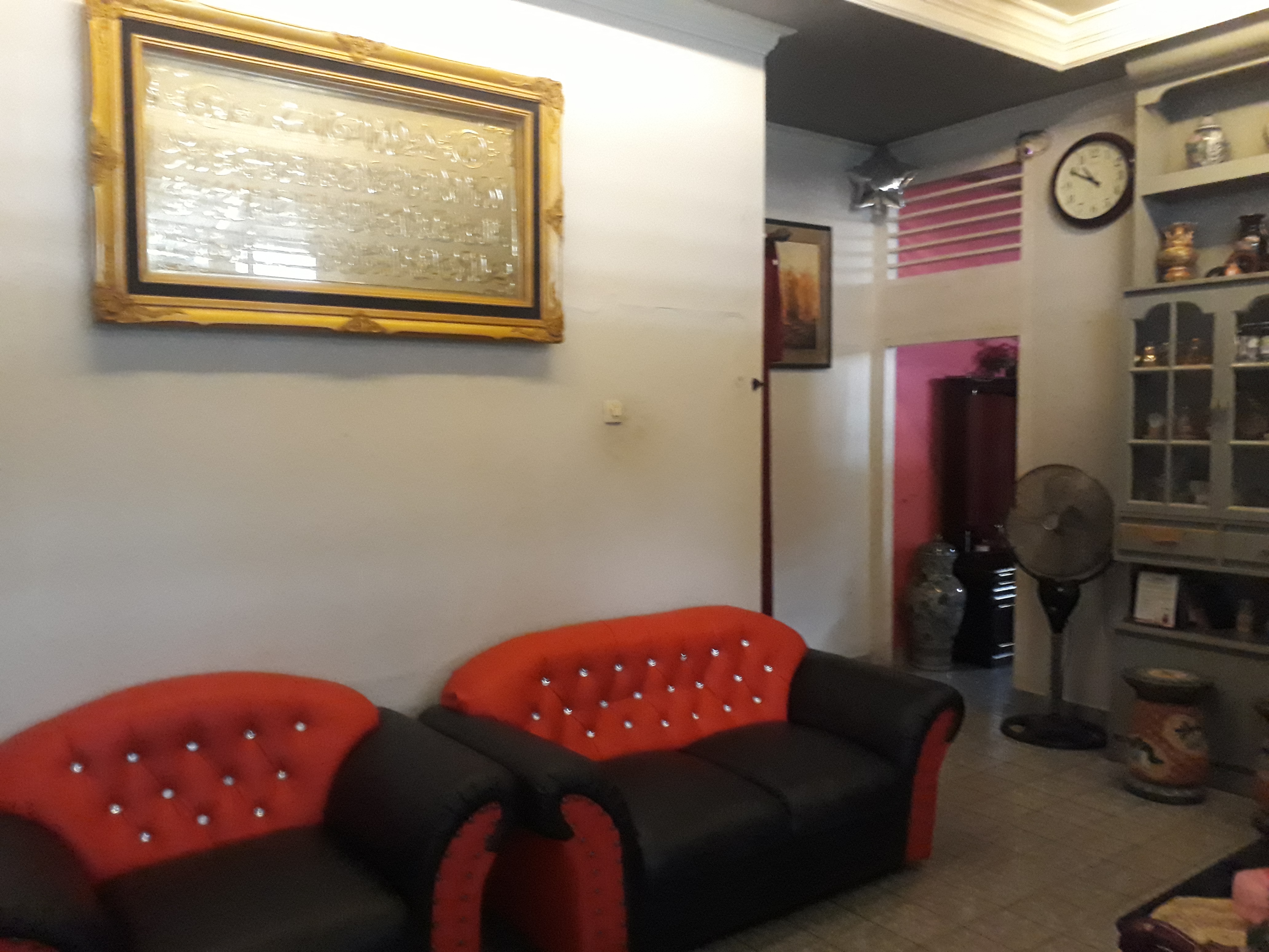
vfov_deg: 51.4
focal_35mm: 27
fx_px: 990
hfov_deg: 65.3
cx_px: 634
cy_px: 476
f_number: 1.9
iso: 640
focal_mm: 3.6
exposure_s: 1/17
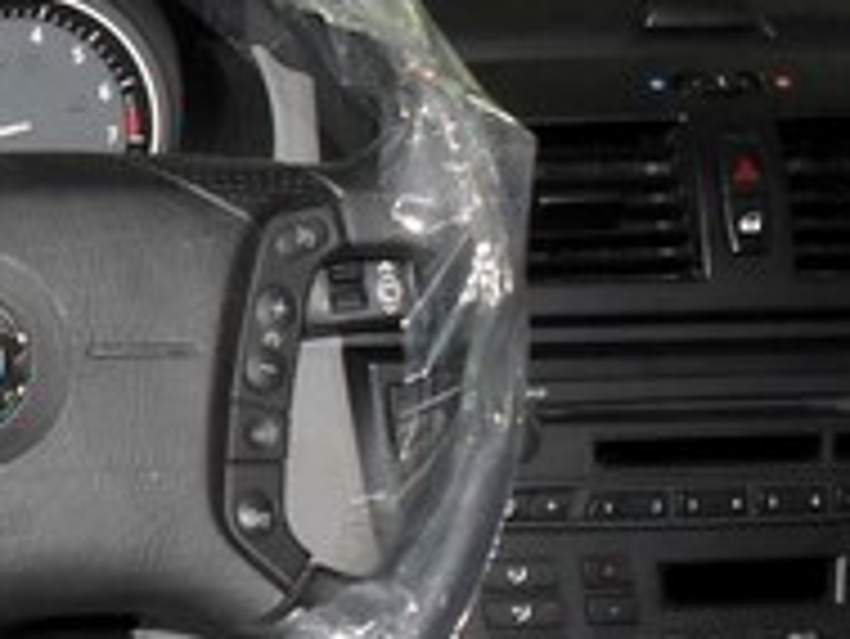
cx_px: -189
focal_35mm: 111
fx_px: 2727
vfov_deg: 13.1
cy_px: 720
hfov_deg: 16.9
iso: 200
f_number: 3.2
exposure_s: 1/45
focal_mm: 6.3
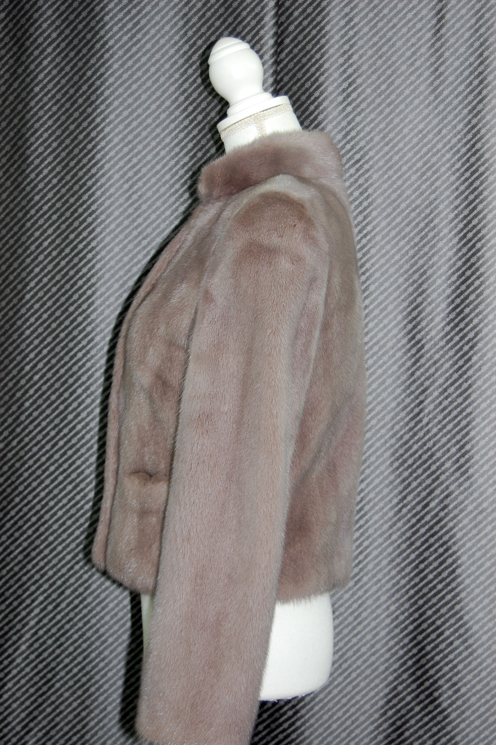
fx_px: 1180
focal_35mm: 57
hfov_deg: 23.7
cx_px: 248
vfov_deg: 35.1
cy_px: 372
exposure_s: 1/60
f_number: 4.8
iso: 400
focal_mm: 38
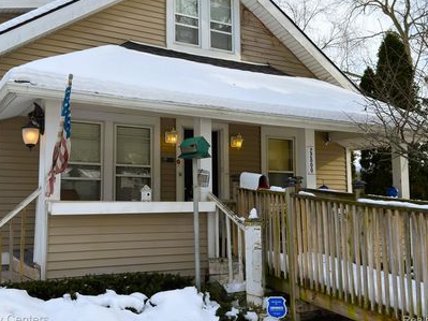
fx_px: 433
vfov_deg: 40.5
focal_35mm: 35
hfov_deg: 52.5
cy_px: 127
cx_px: 187
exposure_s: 1/3058
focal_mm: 6.76
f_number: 1.78
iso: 64
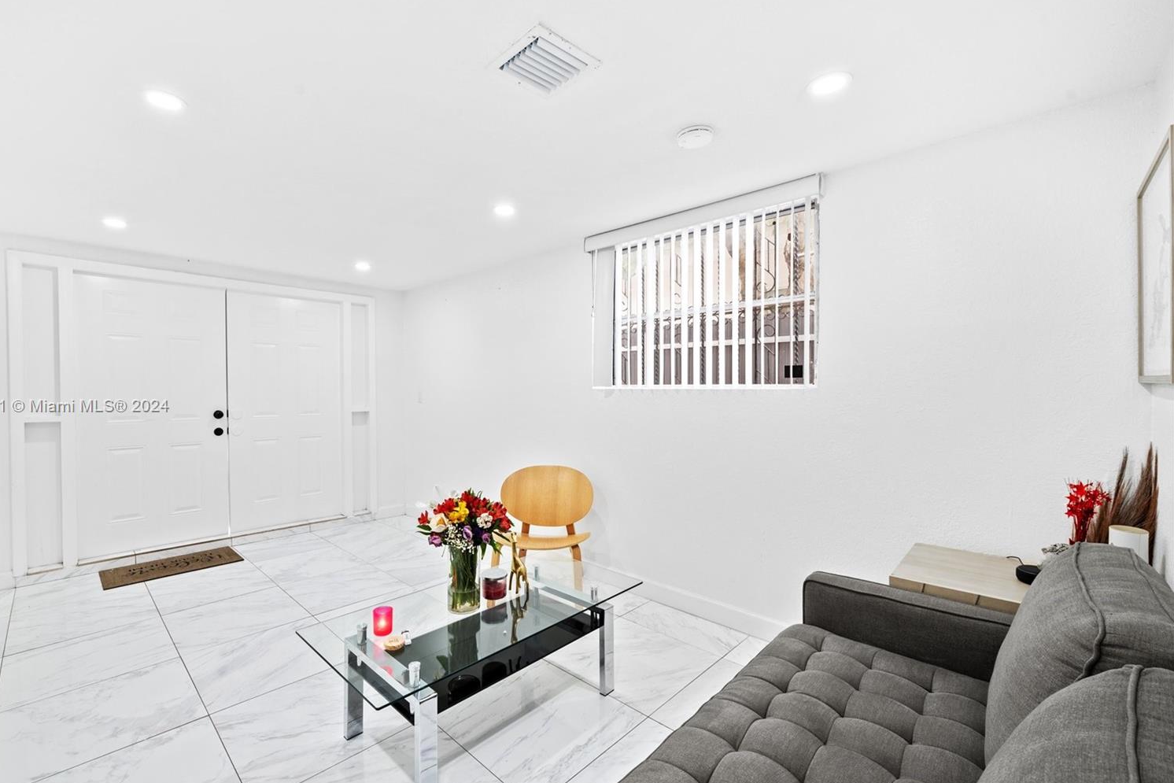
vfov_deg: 77.3
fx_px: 489
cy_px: 407
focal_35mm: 15
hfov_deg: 100.2
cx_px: 546
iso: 200
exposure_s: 1/6
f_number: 8
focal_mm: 14
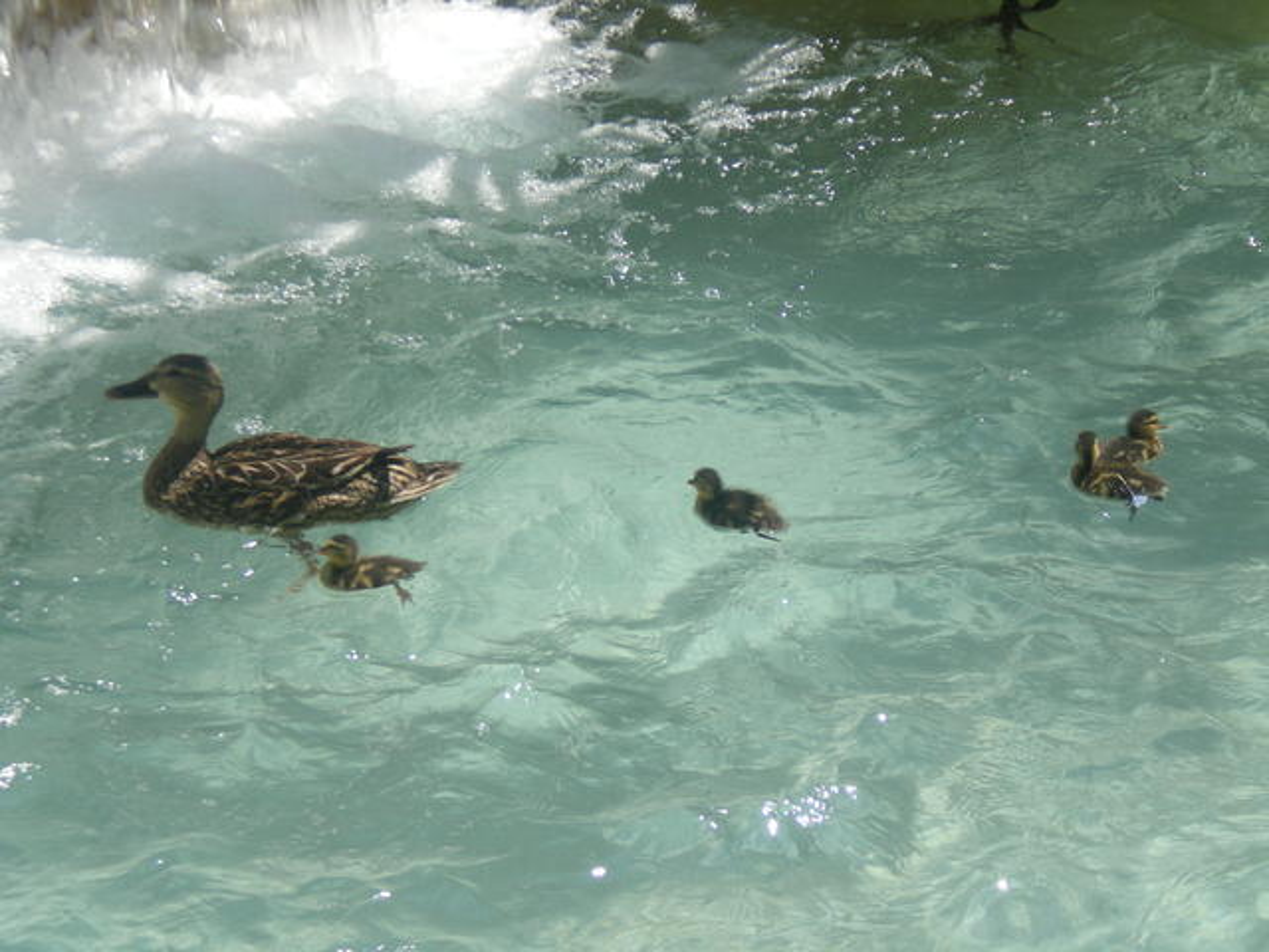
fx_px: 4179
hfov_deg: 17.3
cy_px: 476
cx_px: 634
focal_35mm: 114
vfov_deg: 13.0
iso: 64
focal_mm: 18.9
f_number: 5.9
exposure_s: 1/177
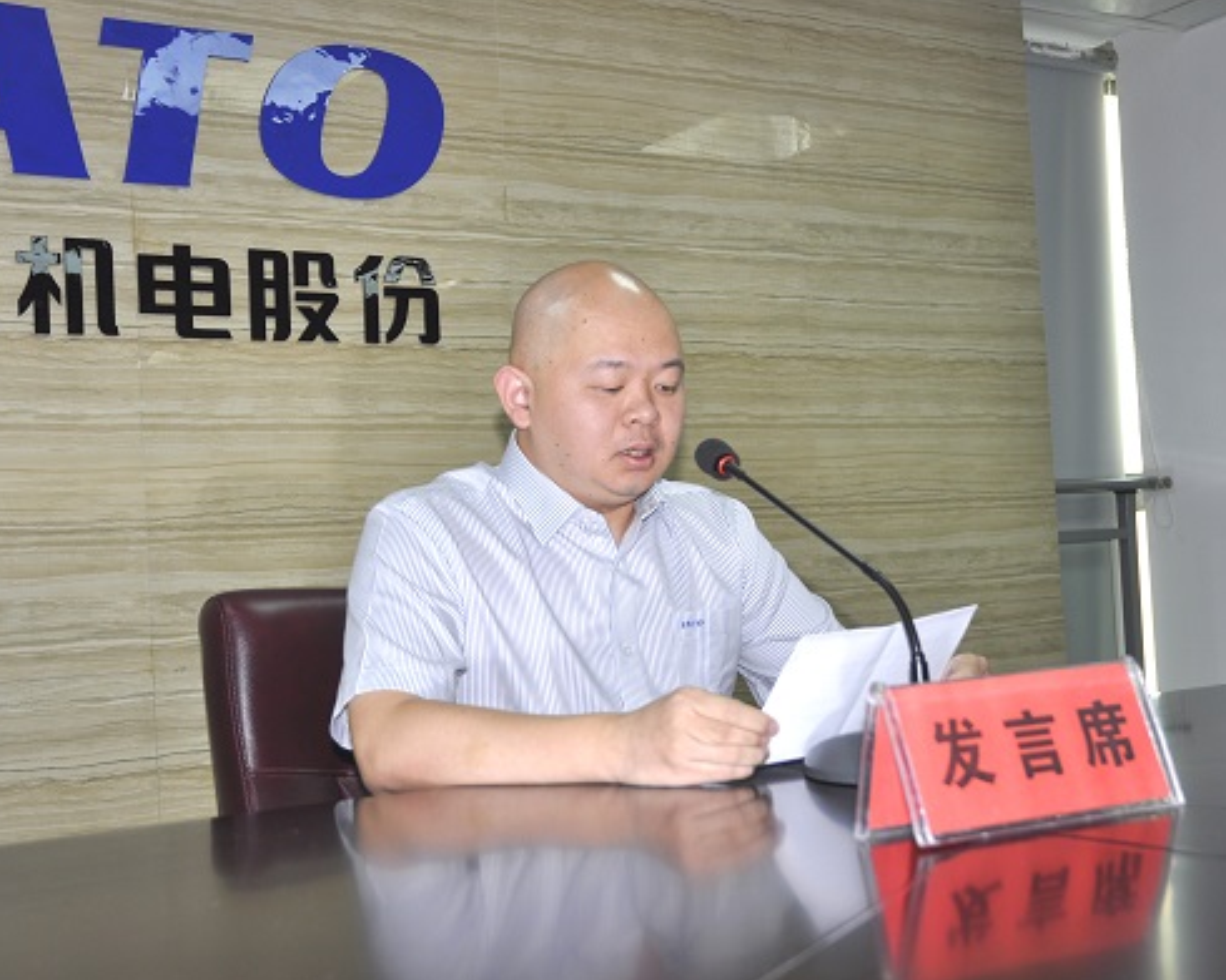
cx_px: 569
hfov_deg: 39.9
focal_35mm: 47
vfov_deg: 32.4
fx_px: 1690
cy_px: 491
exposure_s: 1/60
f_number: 3.8
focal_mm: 27
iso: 200
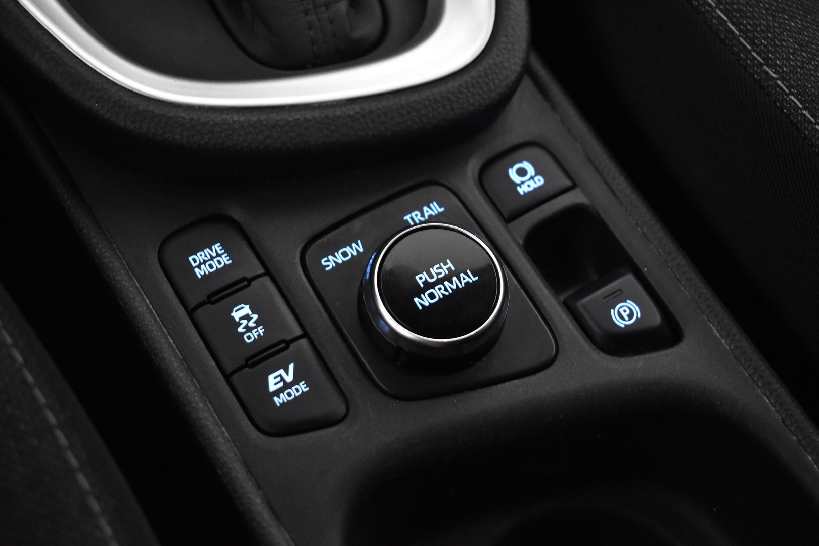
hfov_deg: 41.1
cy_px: 273
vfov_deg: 28.1
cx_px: 410
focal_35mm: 48
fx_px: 1092
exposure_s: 1/30
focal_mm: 32
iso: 3200
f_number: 4.5
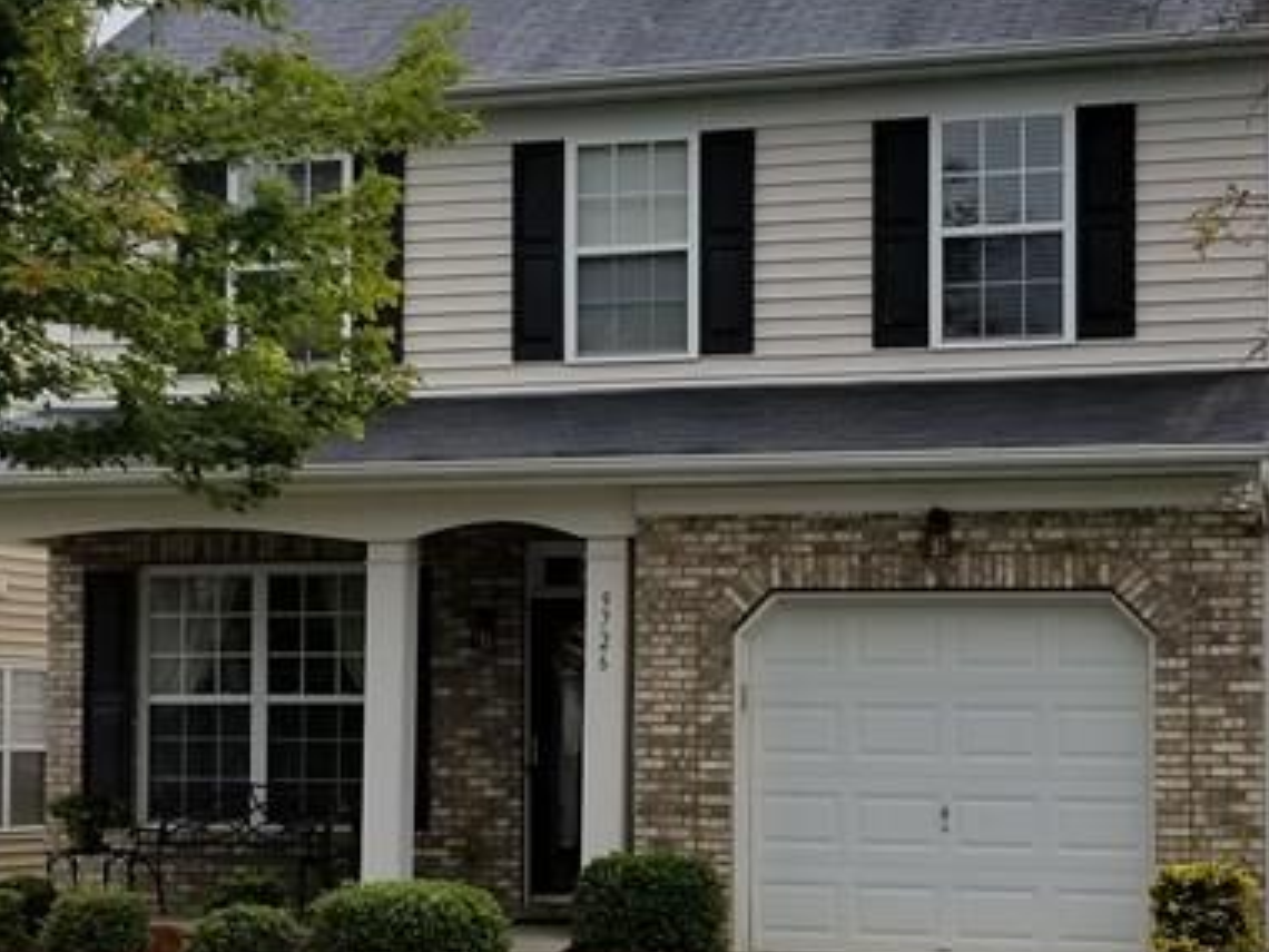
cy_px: 565
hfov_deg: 27.7
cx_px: 524
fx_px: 2566
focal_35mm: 70
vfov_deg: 21.0
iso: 50
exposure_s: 1/1570
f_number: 1.7
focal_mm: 4.25
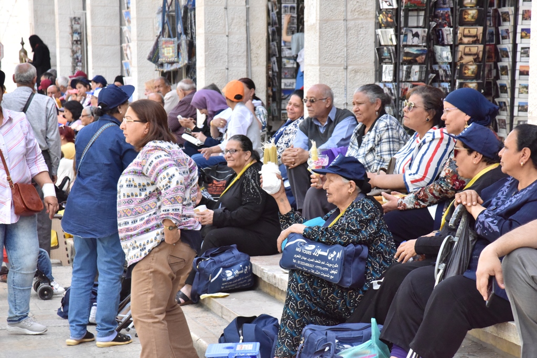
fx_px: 1566
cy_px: 179
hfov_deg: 19.5
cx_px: 268
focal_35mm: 105
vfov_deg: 13.0
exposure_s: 1/1600
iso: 5000
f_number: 10
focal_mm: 105
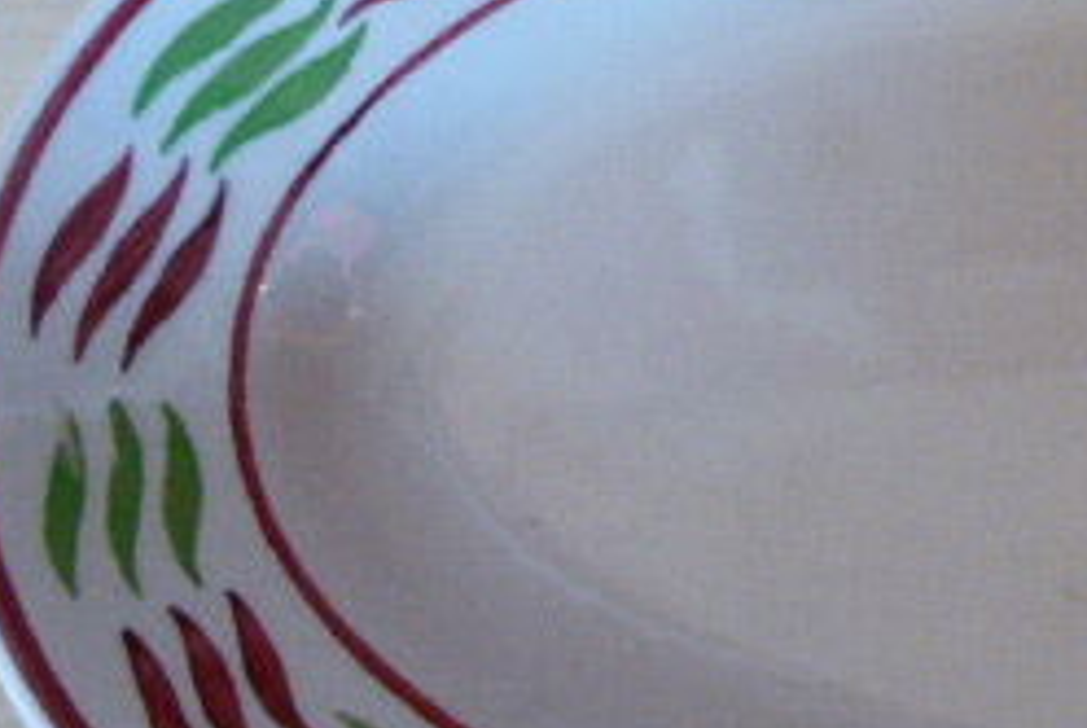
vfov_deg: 20.4
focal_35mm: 67
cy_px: 320
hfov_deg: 27.5
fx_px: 2025
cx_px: 1197
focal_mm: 4.3
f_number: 3.3
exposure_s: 1/10
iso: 400
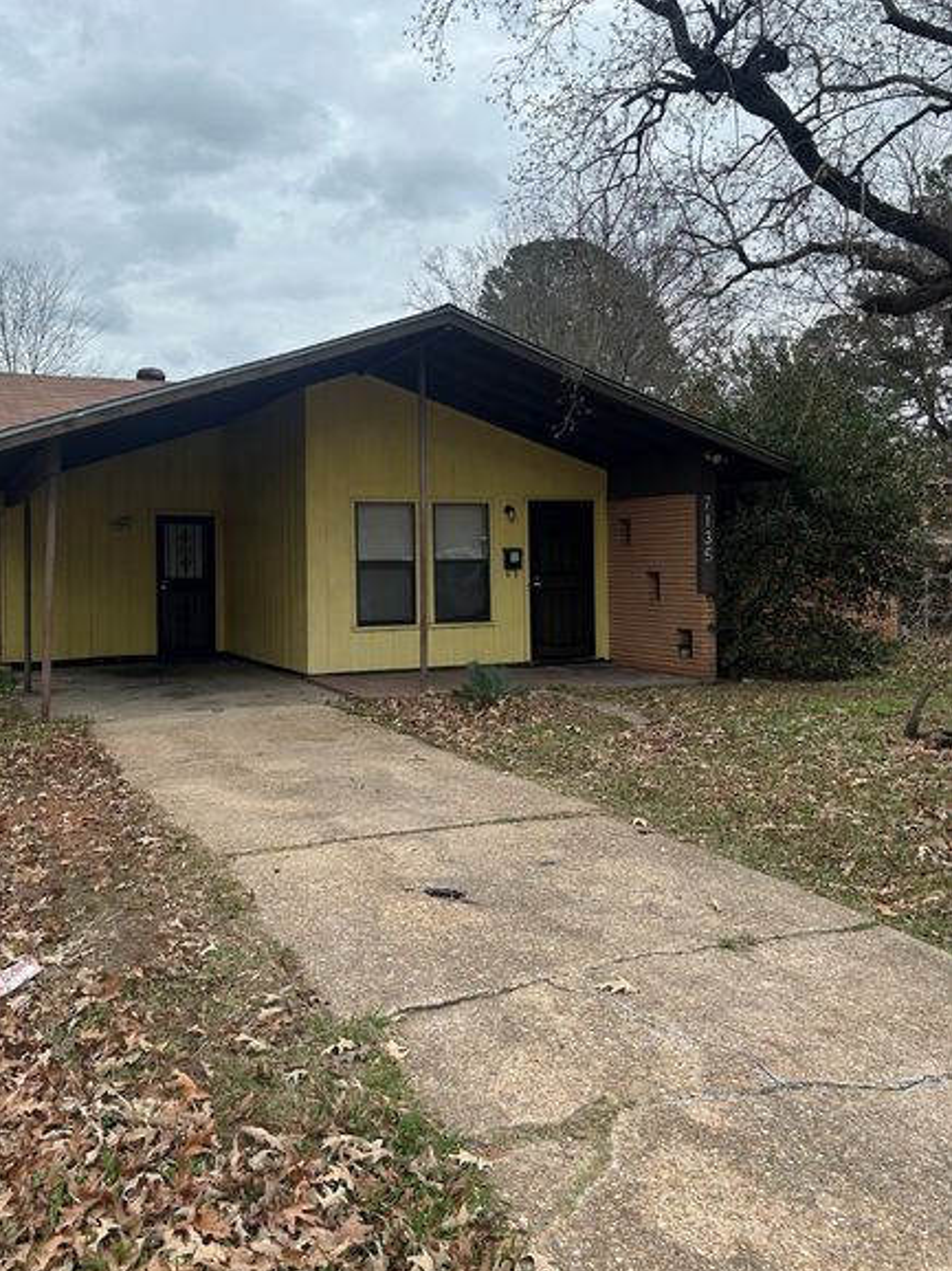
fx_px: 1101
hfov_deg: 46.6
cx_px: 407
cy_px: 573
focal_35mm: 30
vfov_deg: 59.9
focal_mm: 5.7
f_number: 1.5
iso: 50
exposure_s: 1/2208
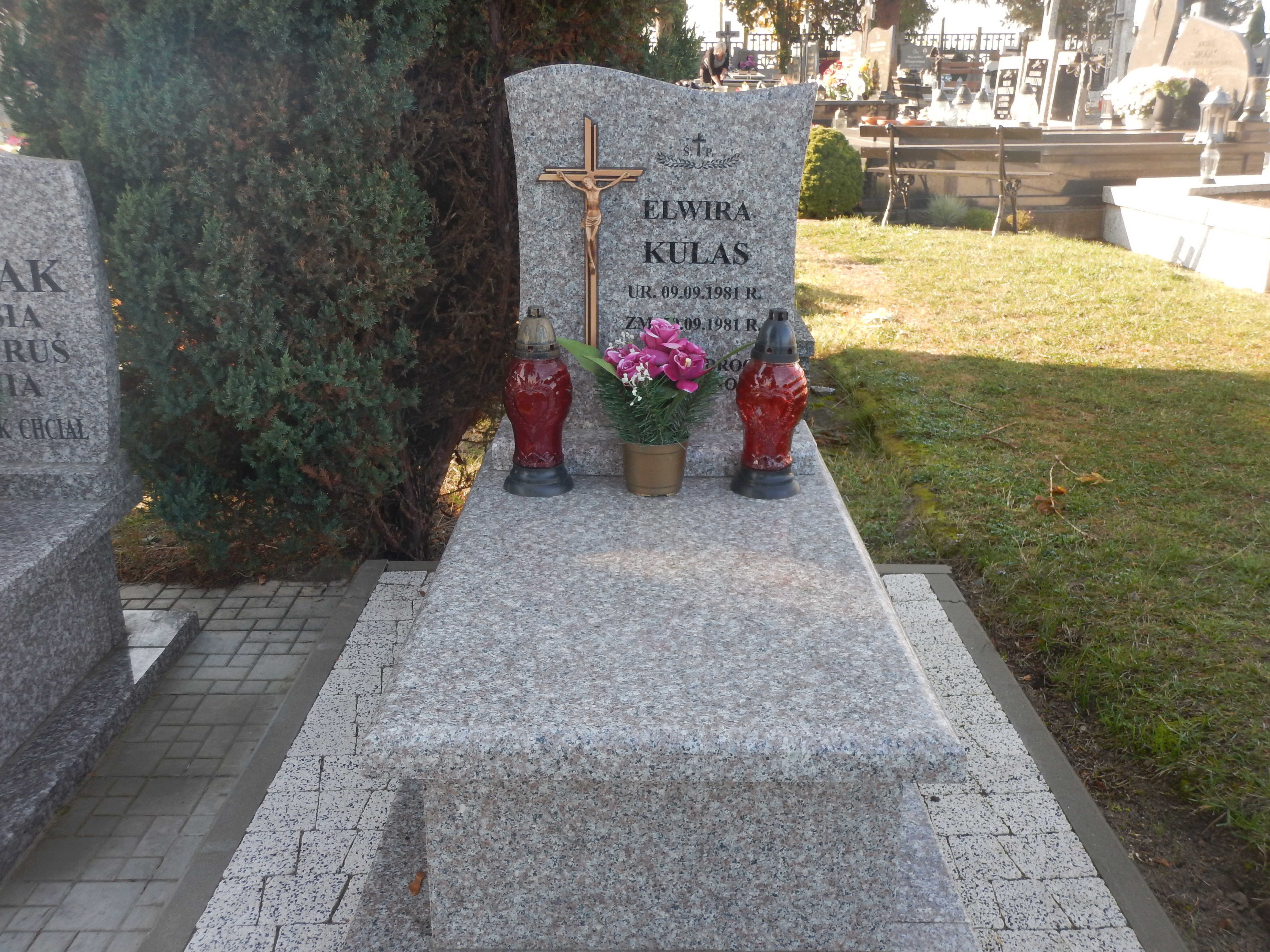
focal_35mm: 31
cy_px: 476
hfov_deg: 58.4
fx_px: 1137
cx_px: 635
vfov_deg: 45.4
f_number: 4.2
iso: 125
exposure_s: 1/100
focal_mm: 5.6
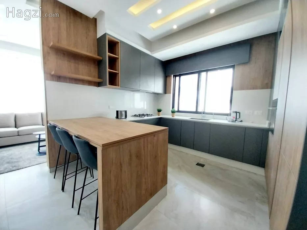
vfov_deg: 89.9
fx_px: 115
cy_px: 115
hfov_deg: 106.2
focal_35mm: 13
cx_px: 154
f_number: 2.2
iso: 200
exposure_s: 1/40
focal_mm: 1.3
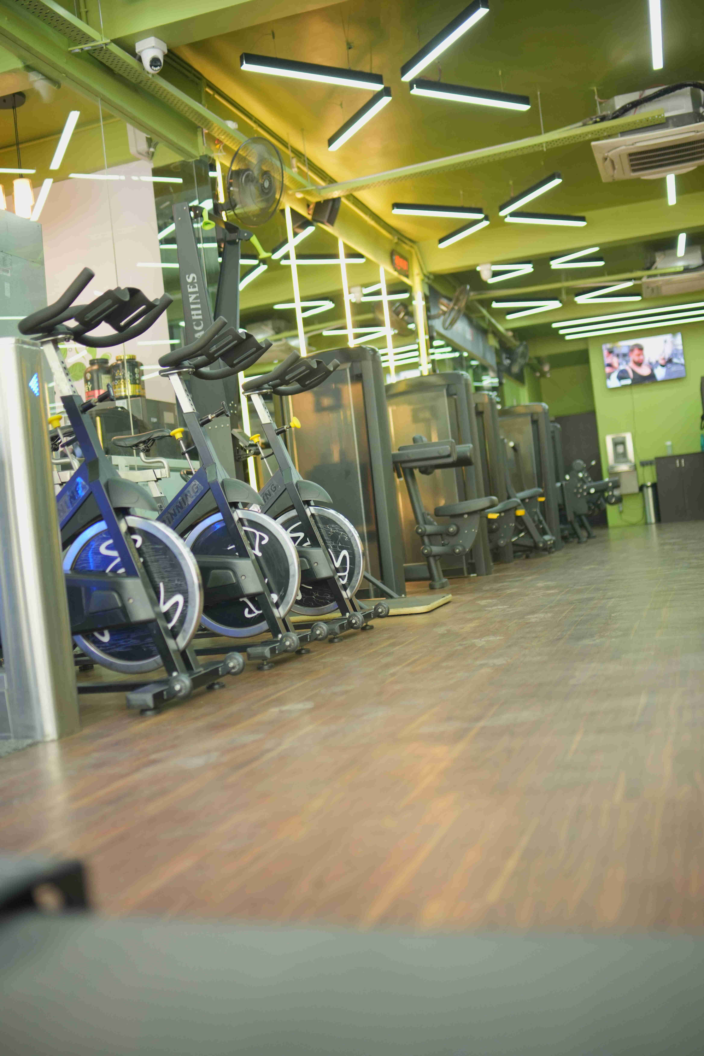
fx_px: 1027
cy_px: 528
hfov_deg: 37.9
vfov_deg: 54.4
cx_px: 352
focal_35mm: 35
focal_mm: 35
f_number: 1.8
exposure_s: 1/160
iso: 1000
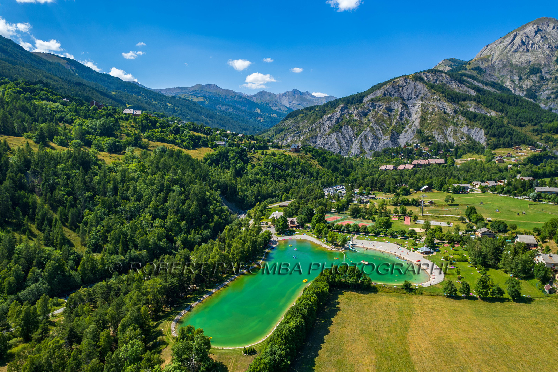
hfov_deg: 78.6
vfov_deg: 57.2
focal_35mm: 22
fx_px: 341
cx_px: 279
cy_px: 186
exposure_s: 1/1250
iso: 100
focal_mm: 8.4
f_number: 2.8
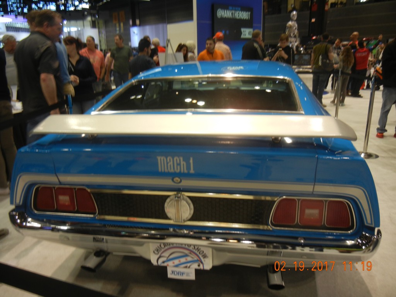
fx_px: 343
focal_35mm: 30
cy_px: 148
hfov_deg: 60.0
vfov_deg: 46.8
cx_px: 198
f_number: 3.5
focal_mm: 5.4
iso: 160
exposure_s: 1/38.3
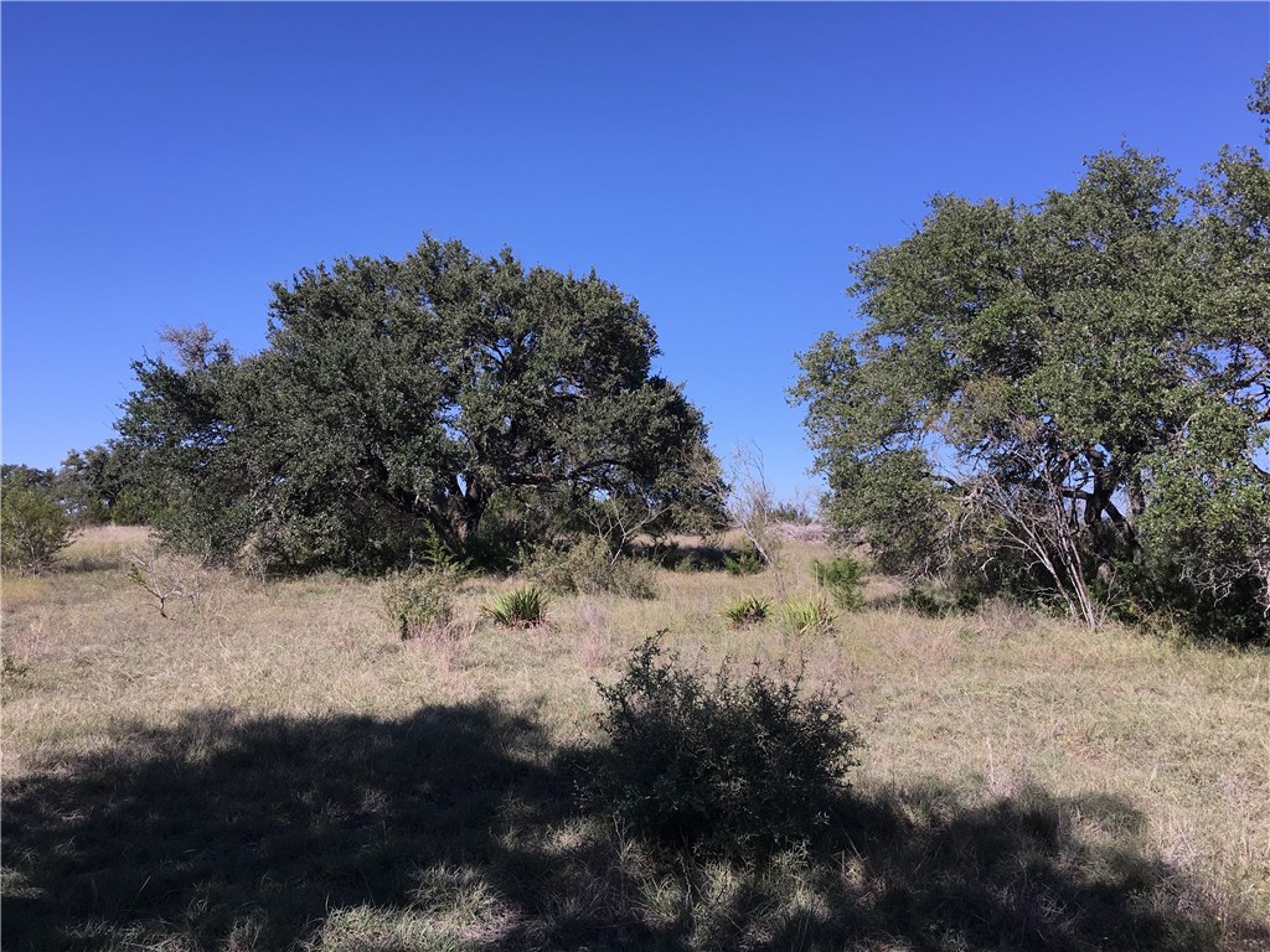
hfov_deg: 61.7
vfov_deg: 48.2
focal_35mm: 29
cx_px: 635
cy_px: 476
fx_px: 1064
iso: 25
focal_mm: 4.15
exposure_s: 1/1221
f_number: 2.2
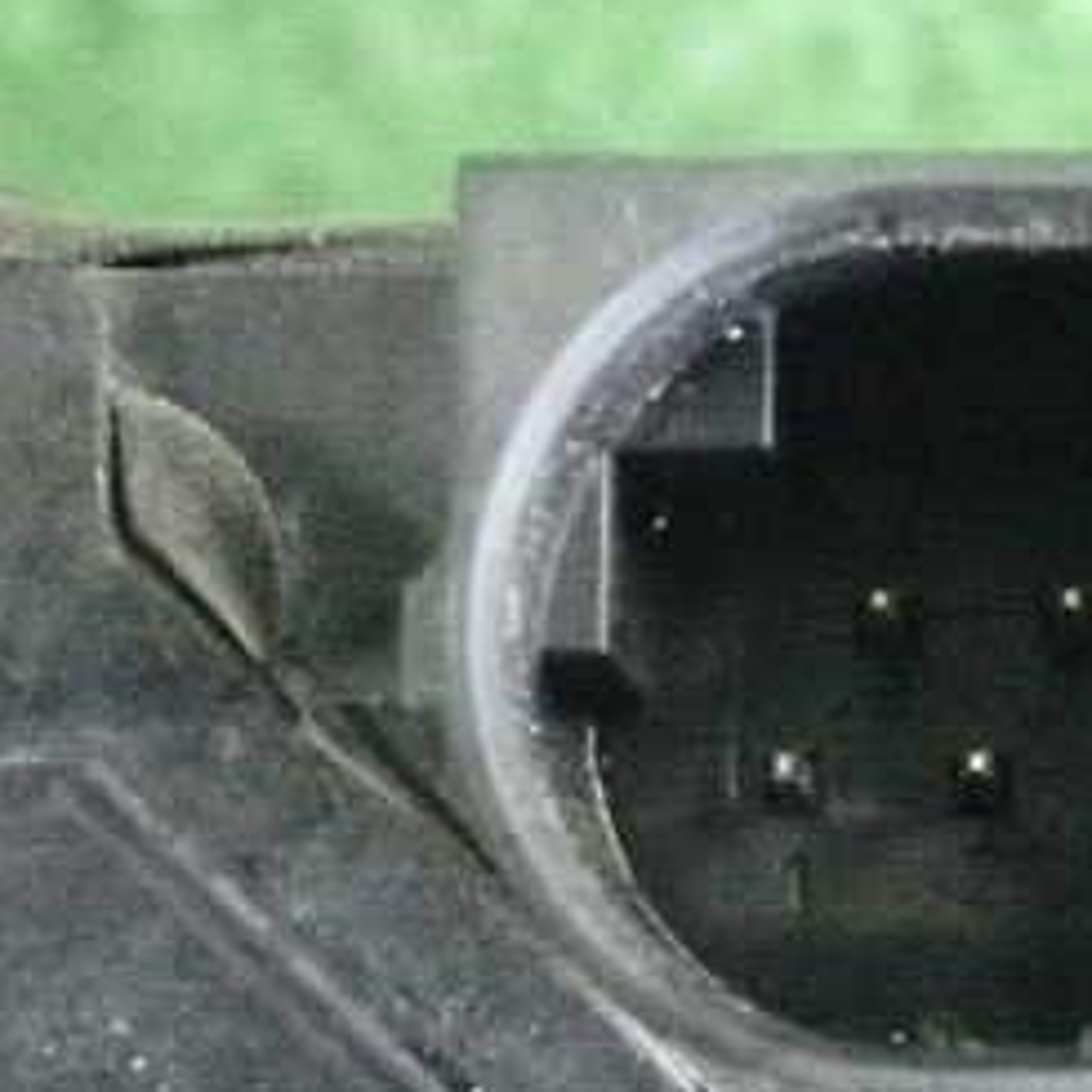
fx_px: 5175
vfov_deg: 12.0
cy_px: 624
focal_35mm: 145
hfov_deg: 11.9
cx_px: 1047
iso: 10000
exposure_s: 1/125
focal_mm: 11.88
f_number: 3.8
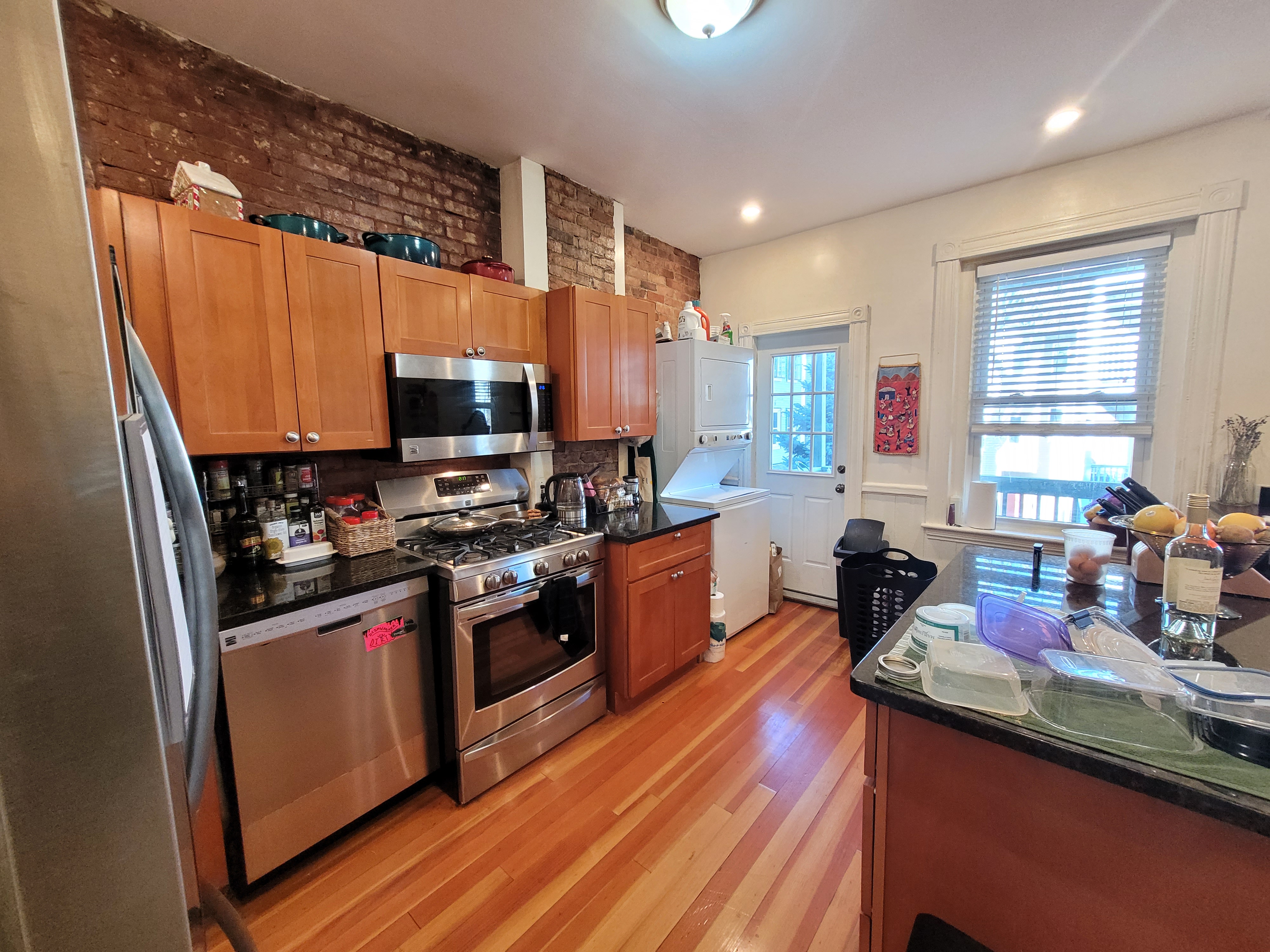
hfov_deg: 106.2
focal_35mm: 13
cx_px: 635
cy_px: 476
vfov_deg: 89.9
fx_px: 477
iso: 400
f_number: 2.2
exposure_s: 1/59
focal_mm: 1.74
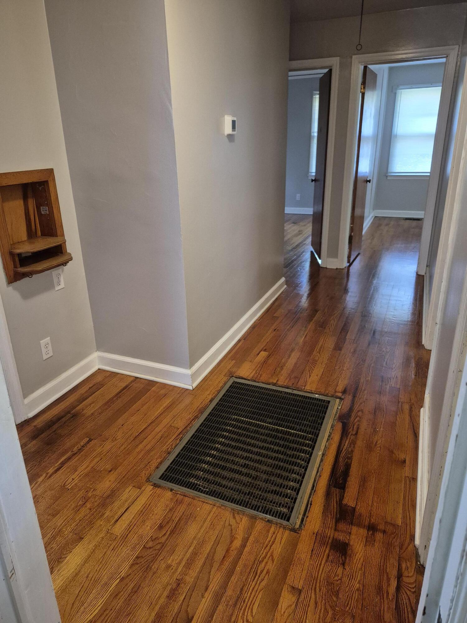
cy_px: 312
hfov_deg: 58.9
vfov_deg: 73.9
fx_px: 414
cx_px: 234
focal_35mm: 23
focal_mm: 5.4
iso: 800
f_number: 1.8
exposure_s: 1/60
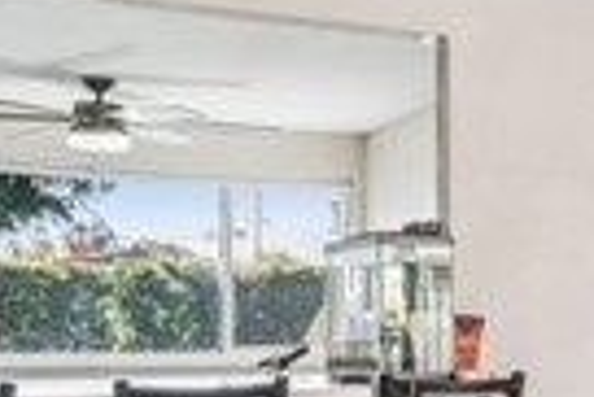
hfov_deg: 22.2
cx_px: 891
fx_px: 1239
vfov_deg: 18.1
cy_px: 310
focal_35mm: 75
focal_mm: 16
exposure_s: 1/8
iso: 400
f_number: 8
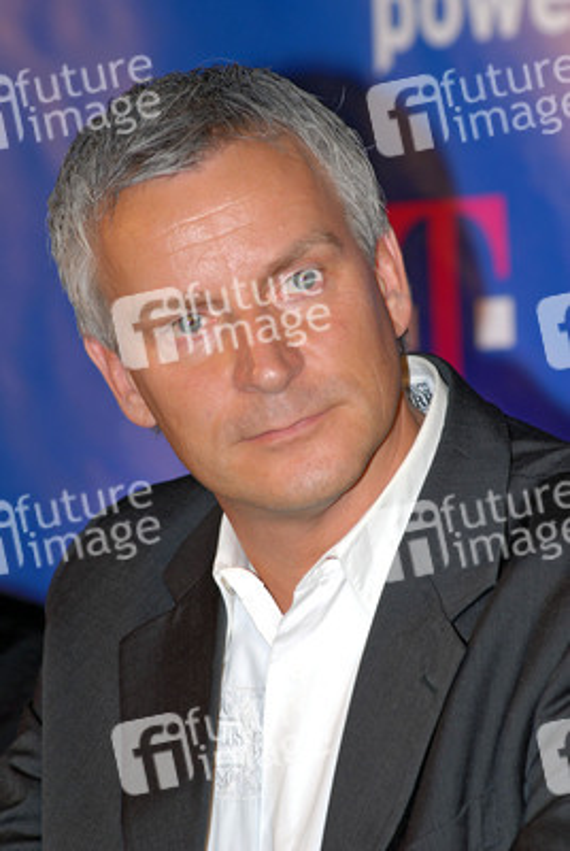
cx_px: 285
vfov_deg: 6.9
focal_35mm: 300
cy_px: 426
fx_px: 7100
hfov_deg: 4.6
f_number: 7.1
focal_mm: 200
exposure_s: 1/60
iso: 200
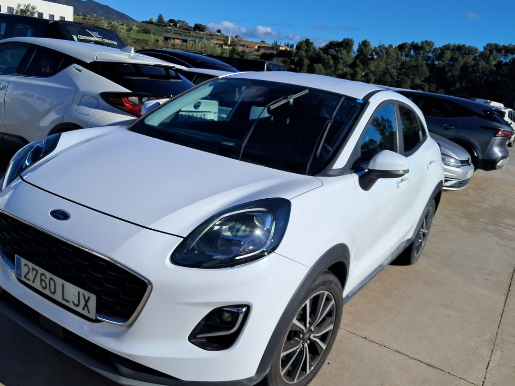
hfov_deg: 56.7
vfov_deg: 44.1
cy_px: 215
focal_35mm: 32
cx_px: 227
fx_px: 476
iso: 50
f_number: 1.8
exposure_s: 1/1511
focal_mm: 4
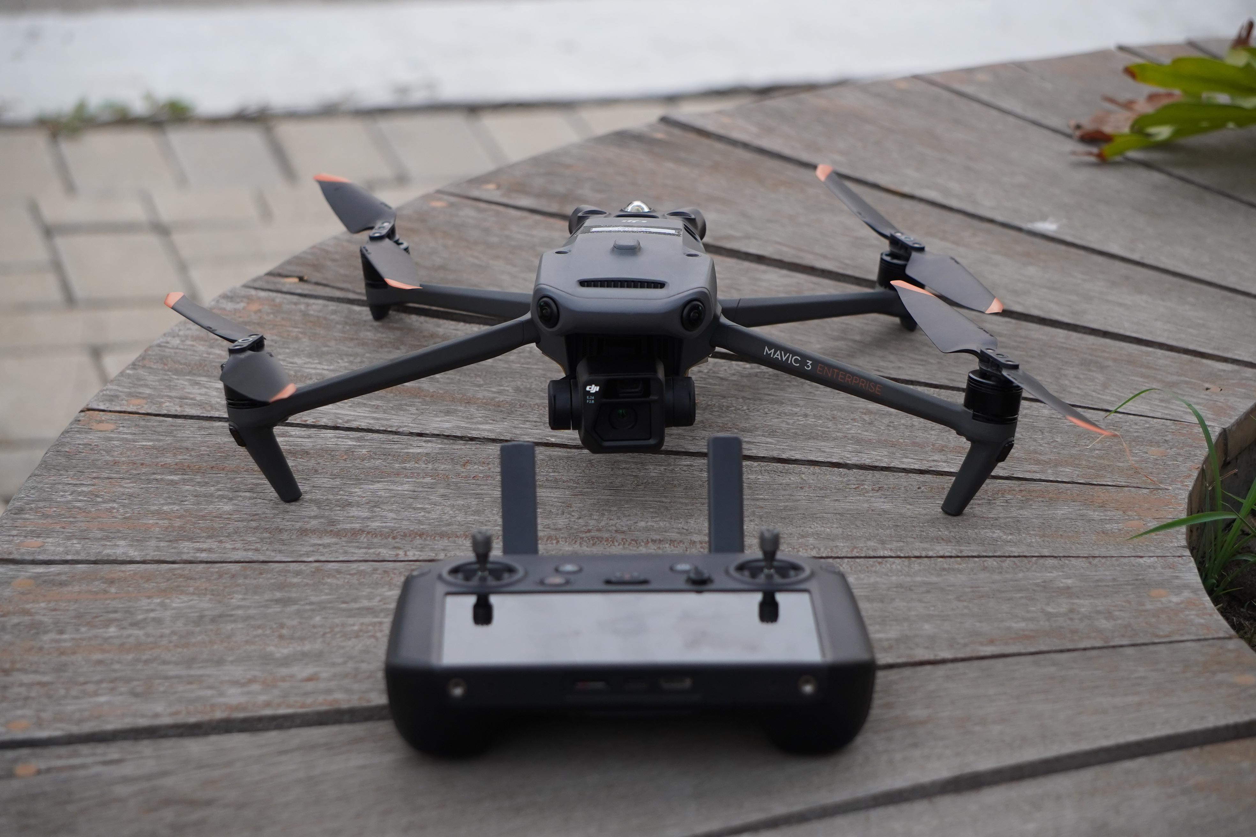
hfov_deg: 18.3
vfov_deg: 12.2
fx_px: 3907
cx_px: 628
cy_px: 418
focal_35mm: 112
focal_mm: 75
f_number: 5
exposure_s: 1/80
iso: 800
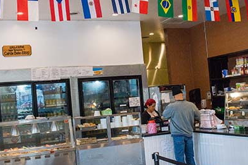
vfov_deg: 34.7
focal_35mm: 38
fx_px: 262
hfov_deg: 49.5
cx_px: 173
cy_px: 111
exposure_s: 1/350
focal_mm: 24
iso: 1250
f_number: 6.7
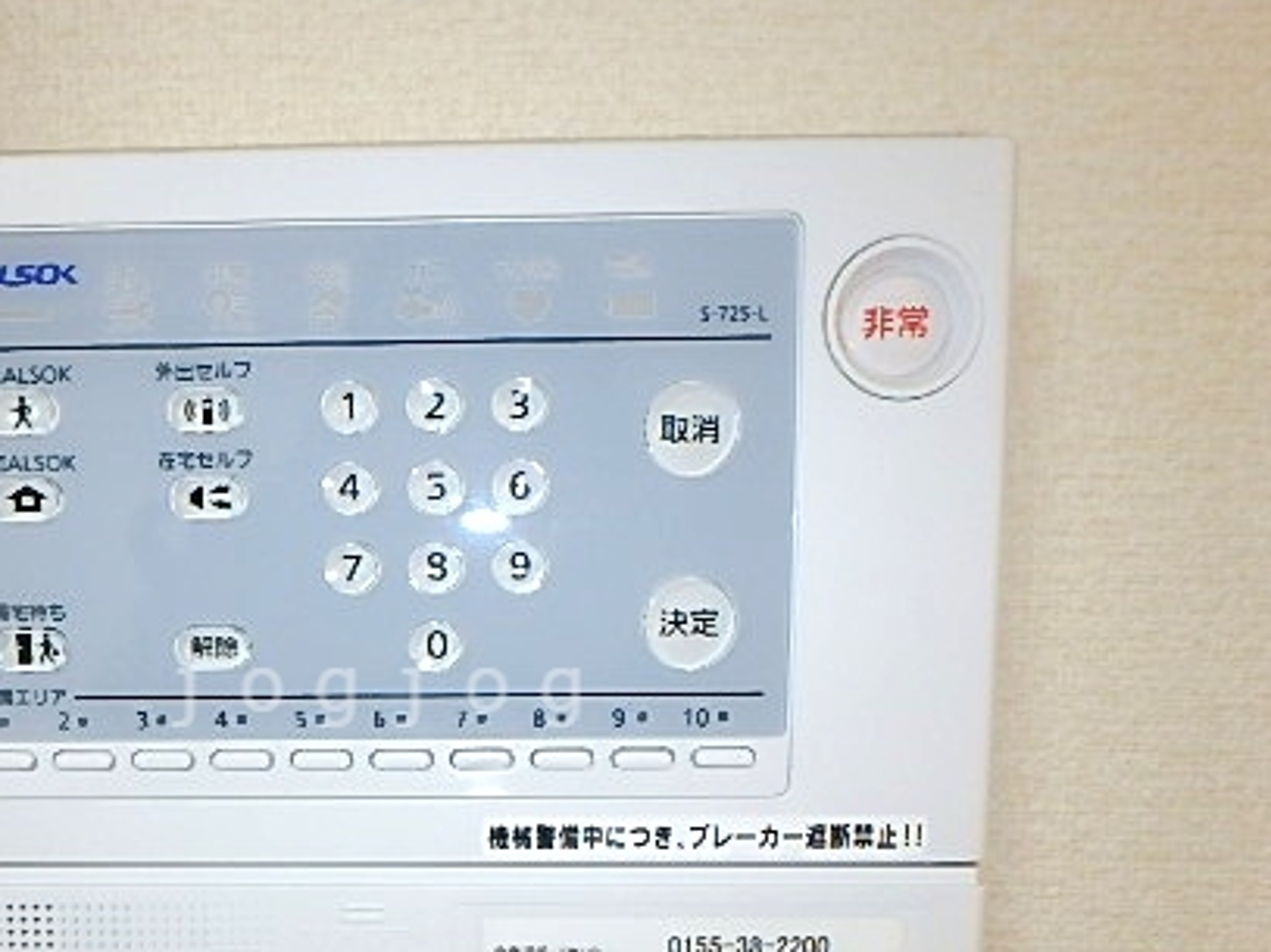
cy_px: 690
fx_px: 1211
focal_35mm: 33
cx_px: 384
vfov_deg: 41.9
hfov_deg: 53.8
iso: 125
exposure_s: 1/30
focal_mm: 3.7
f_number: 3.5
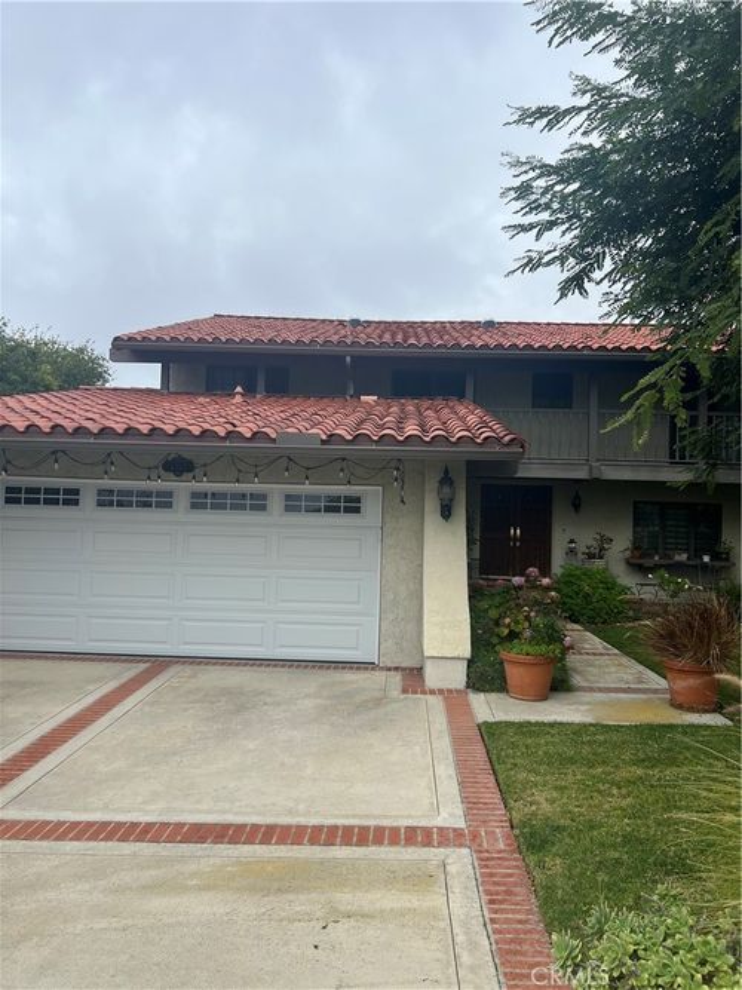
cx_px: 371
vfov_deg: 67.3
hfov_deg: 53.0
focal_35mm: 26
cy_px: 495
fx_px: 743
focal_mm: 5.7
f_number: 1.5
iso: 50
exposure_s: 1/1100
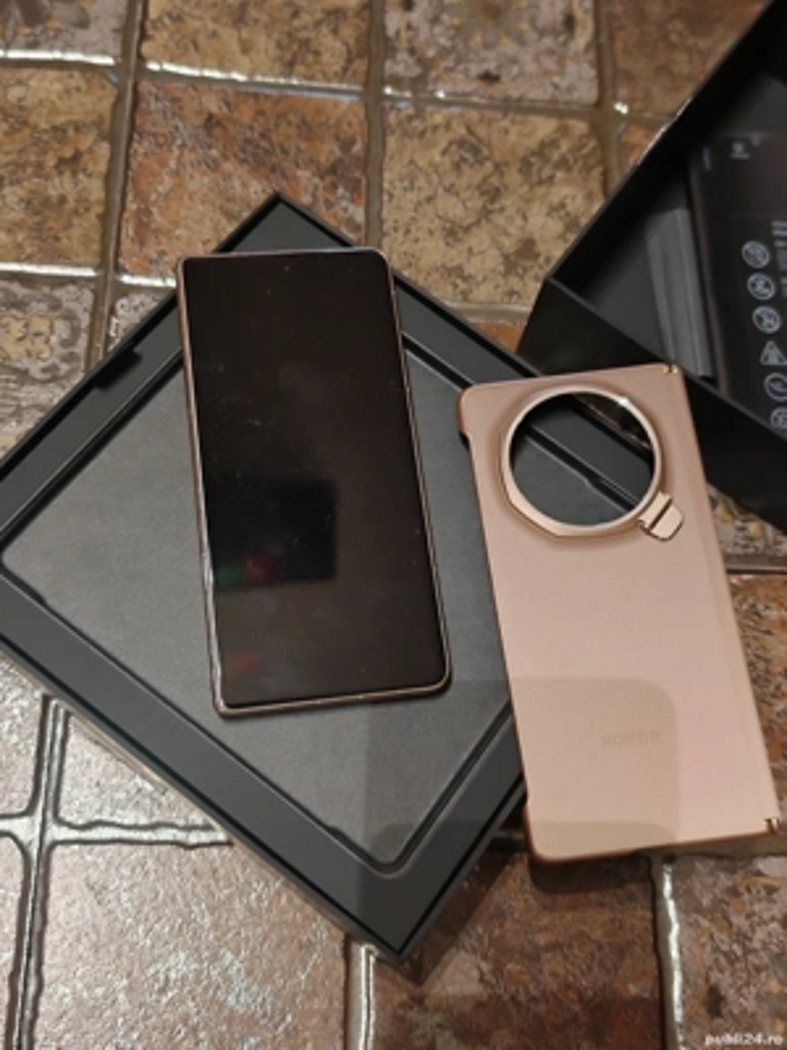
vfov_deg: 52.6
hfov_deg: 40.7
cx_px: 394
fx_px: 1061
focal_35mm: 35
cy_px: 525
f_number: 1.4
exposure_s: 1/50
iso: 125
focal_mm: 6.83
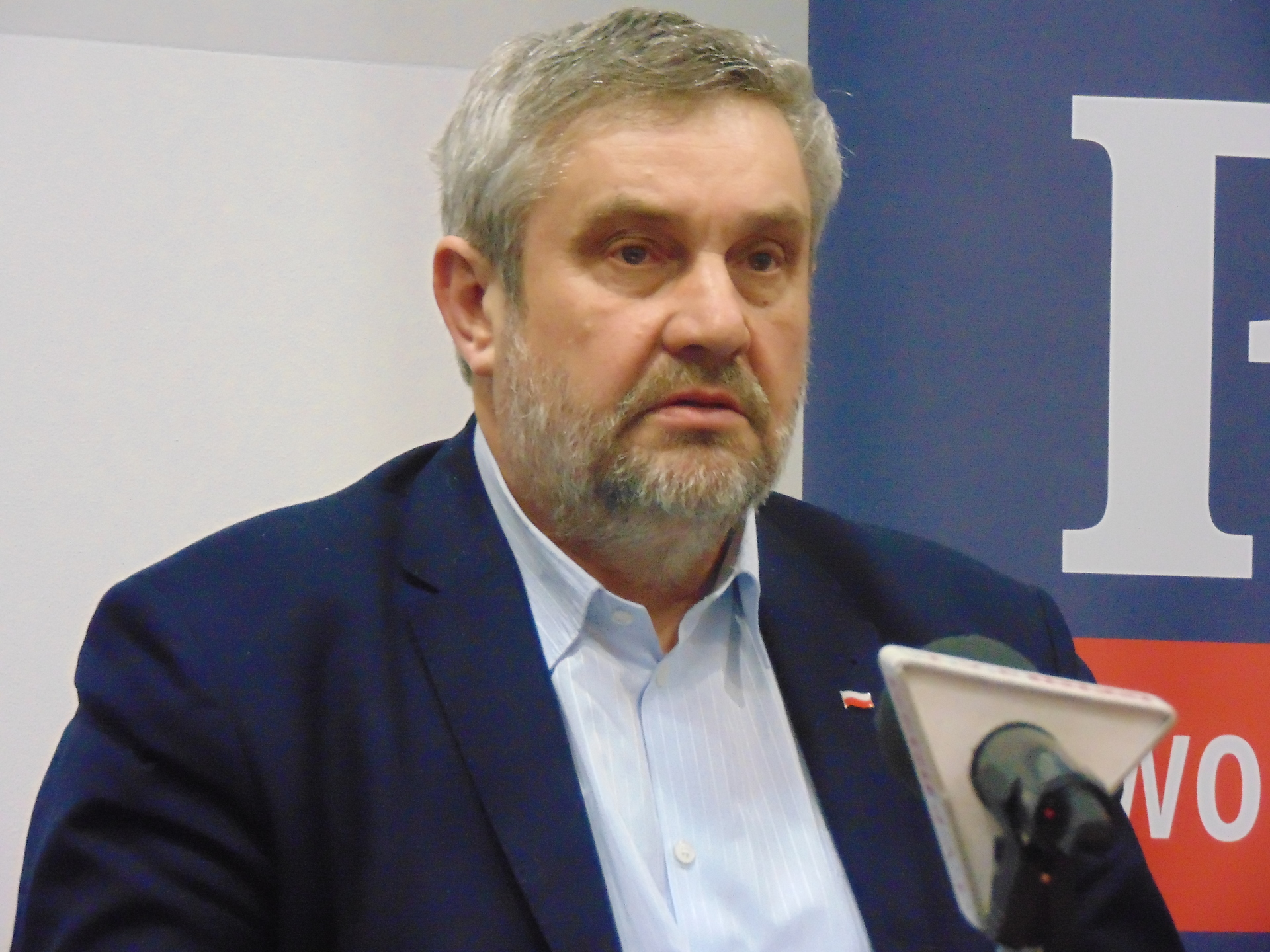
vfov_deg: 7.3
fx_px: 7448
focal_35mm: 203
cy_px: 476
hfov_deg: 9.7
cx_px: 635
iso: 800
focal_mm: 36.4
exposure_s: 1/30
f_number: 4.1
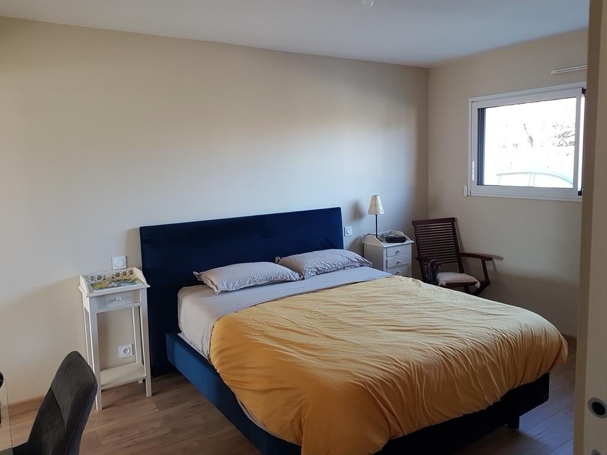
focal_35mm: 26
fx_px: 456
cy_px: 228
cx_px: 304
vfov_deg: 53.1
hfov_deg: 67.3
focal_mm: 4.2
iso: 64
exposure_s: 1/50
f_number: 1.7
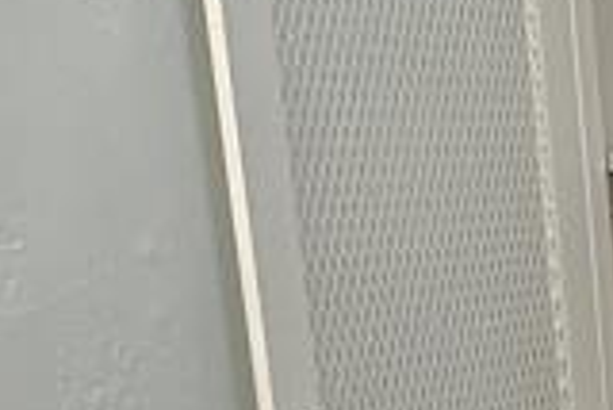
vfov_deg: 14.1
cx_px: 885
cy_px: 556
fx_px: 1585
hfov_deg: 19.4
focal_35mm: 93
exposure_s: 1/120
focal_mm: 2.22
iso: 100
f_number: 2.2
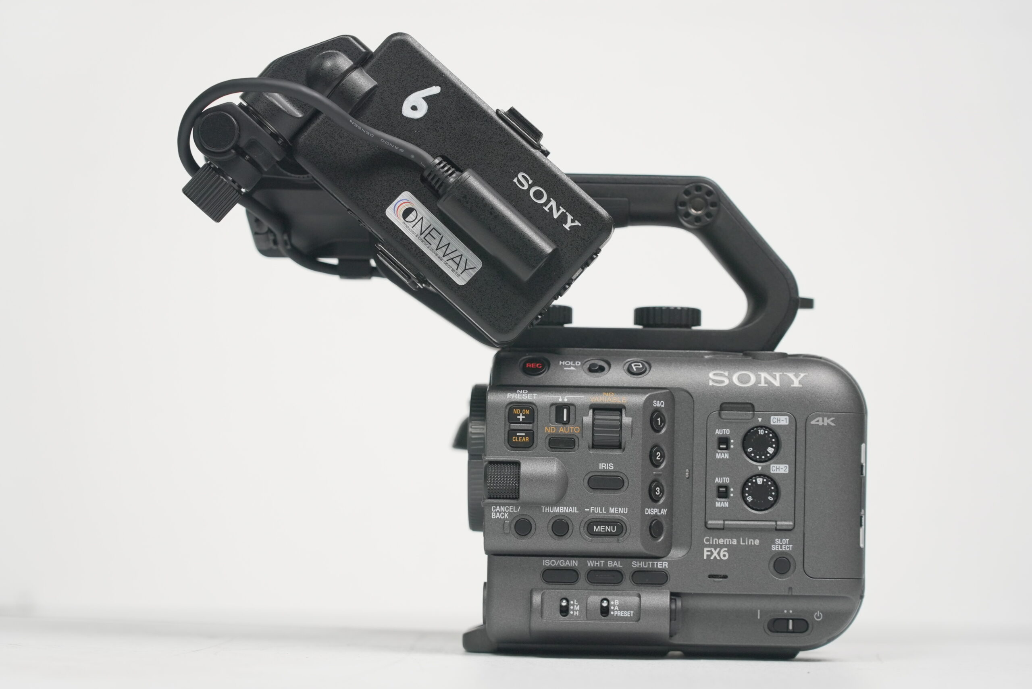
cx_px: 516
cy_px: 344
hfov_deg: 20.2
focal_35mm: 101
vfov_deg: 13.6
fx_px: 2897
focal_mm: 101
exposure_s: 1/500
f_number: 5
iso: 1600
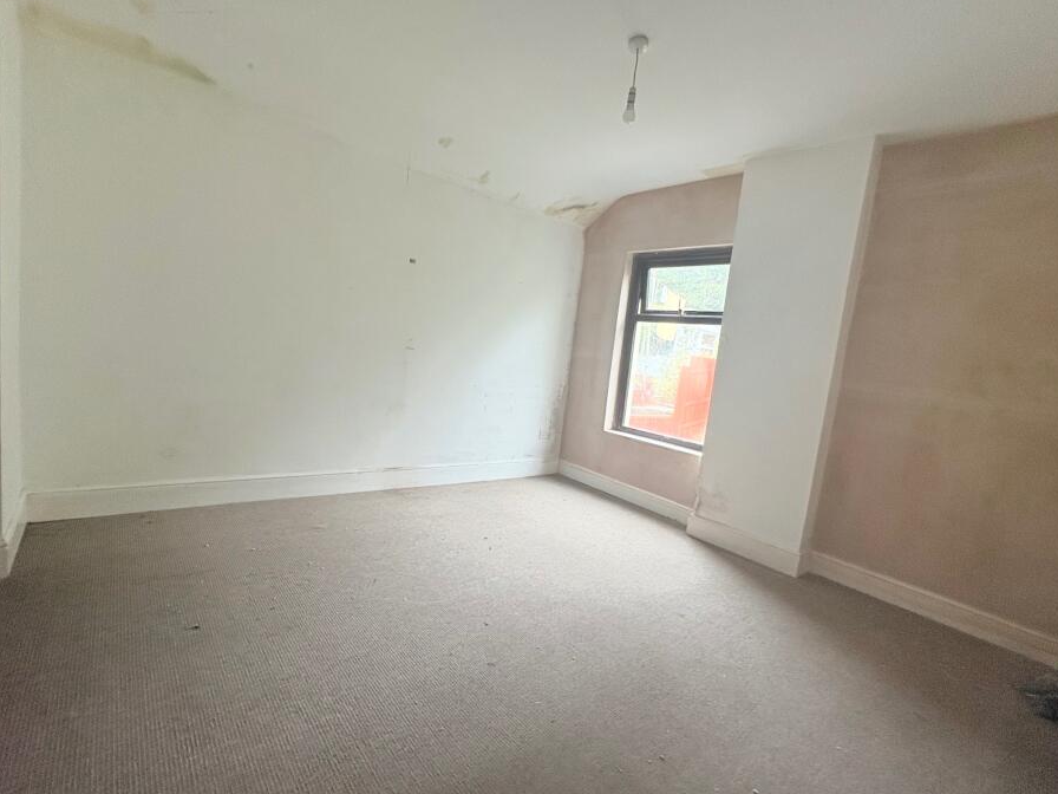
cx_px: 525
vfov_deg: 78.1
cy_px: 397
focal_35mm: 16
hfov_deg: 94.5
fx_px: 489
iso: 160
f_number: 2.2
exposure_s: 1/99
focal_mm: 2.22
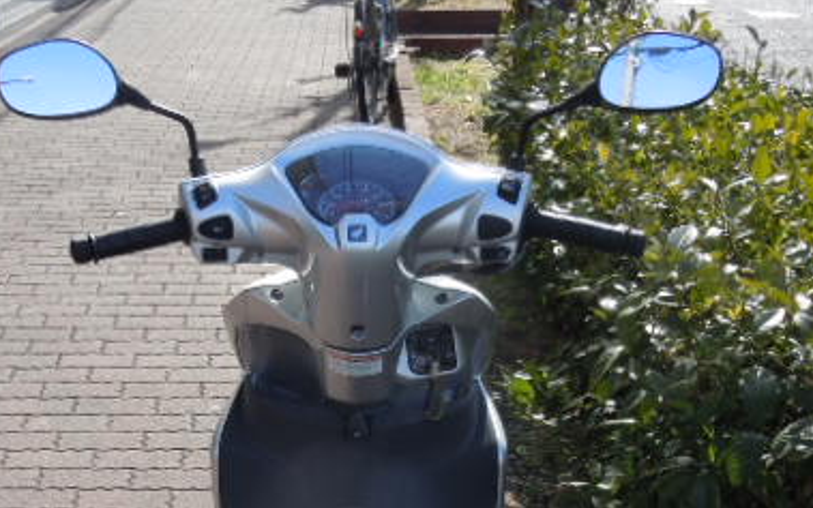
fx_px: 1307
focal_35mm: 59
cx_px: 320
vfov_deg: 21.6
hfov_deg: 34.4
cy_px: 442
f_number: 4
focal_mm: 5.9
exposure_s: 1/320
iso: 100
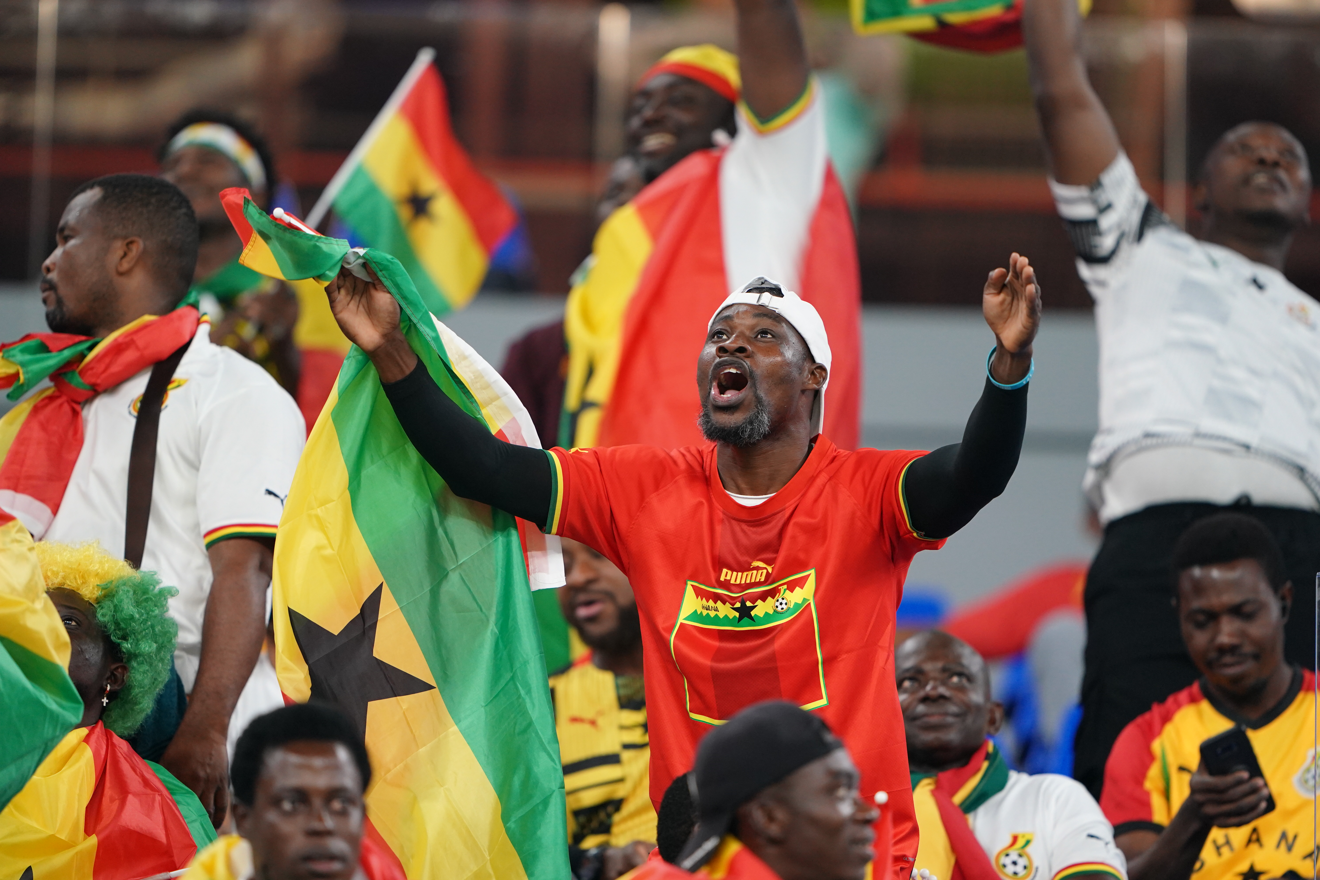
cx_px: 660
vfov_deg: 3.4
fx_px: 14666
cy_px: 440
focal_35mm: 400
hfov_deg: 5.2
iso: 2000
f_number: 2.8
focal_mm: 400
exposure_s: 1/500
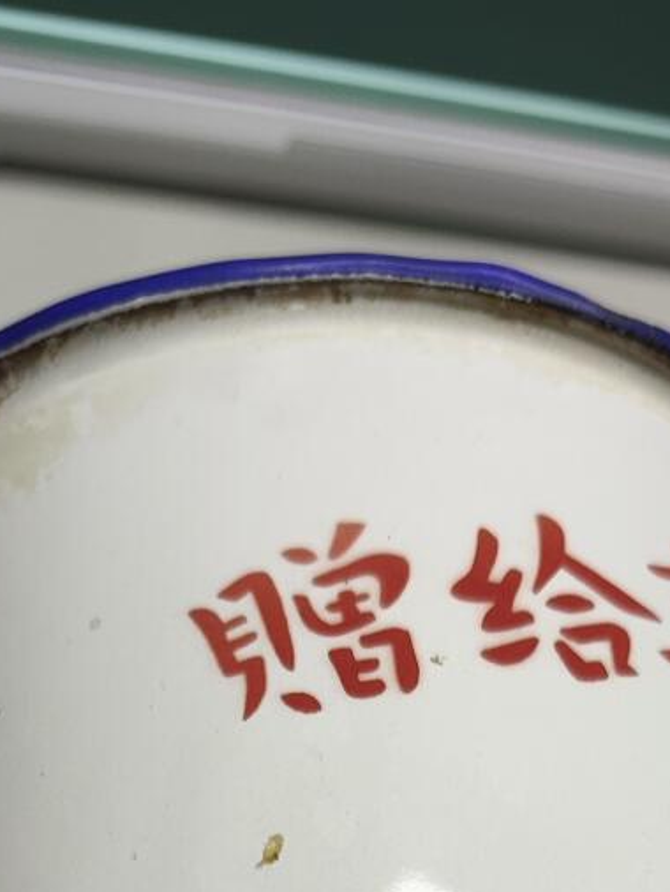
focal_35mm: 89
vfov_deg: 18.3
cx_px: 353
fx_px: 2295
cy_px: 1502
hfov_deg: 16.6
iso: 86
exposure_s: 1/50
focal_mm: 4.71
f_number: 1.79
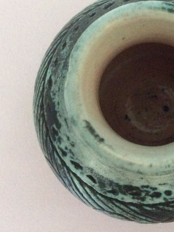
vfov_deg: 31.7
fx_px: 410
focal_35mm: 61
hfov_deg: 23.2
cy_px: 97
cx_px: 163
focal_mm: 3.3
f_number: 2.4
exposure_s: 1/17
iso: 400
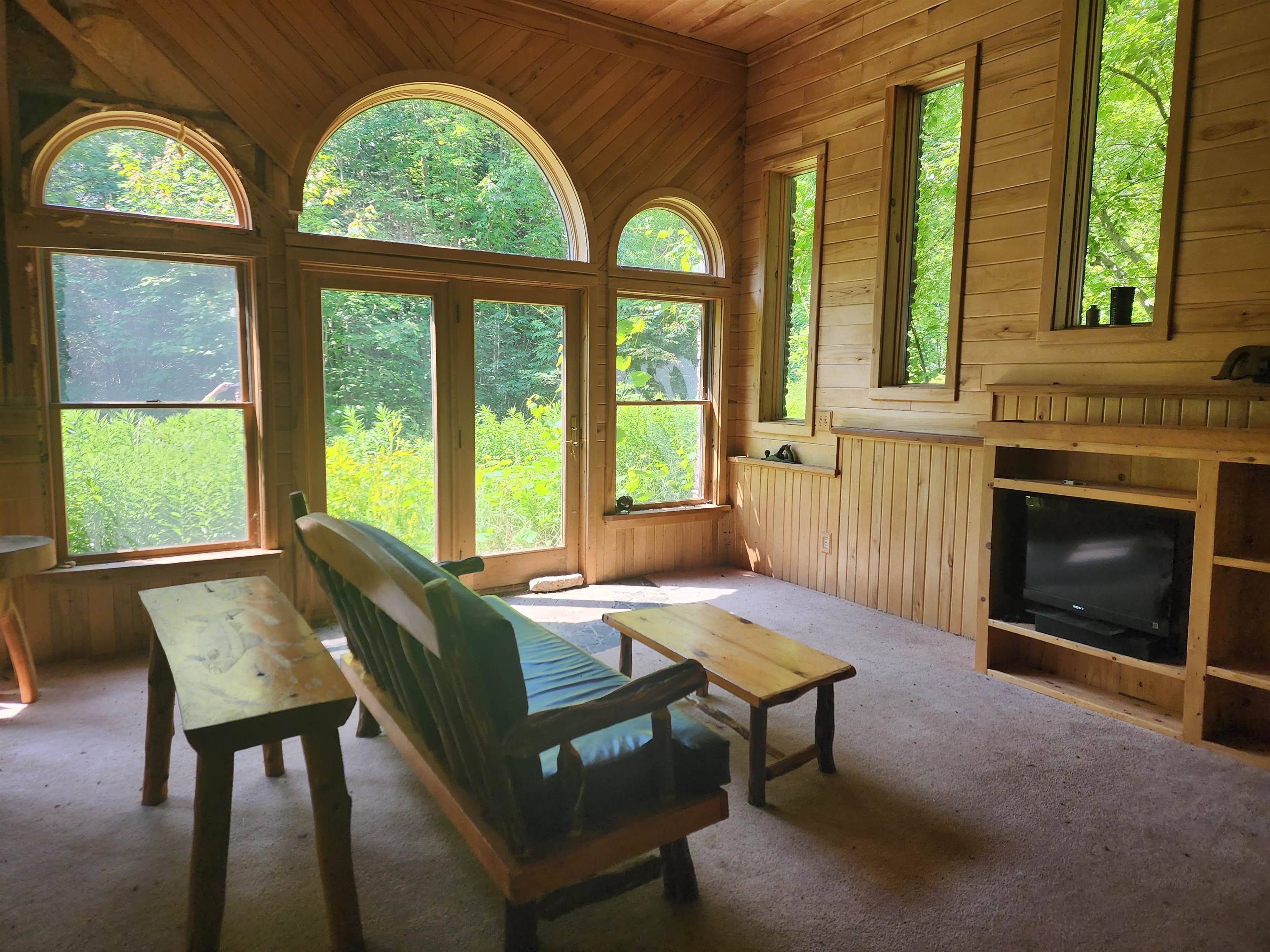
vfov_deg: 58.9
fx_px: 844
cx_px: 635
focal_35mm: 23
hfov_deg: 73.9
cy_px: 476
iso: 64
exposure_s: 1/180
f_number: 1.8
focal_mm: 6.4
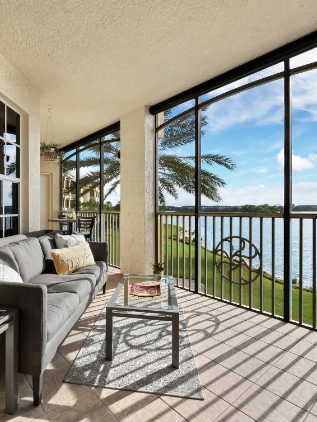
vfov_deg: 84.7
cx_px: 117
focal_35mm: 19
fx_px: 232
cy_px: 208
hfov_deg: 67.5
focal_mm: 7
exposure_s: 1/125
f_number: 10
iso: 400
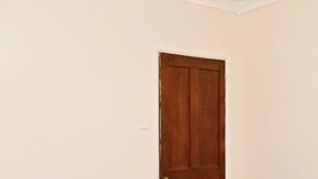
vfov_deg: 20.9
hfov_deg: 36.4
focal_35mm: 57
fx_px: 481
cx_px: 193
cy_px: 144
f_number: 4
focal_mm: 15
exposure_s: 1/60
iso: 2500
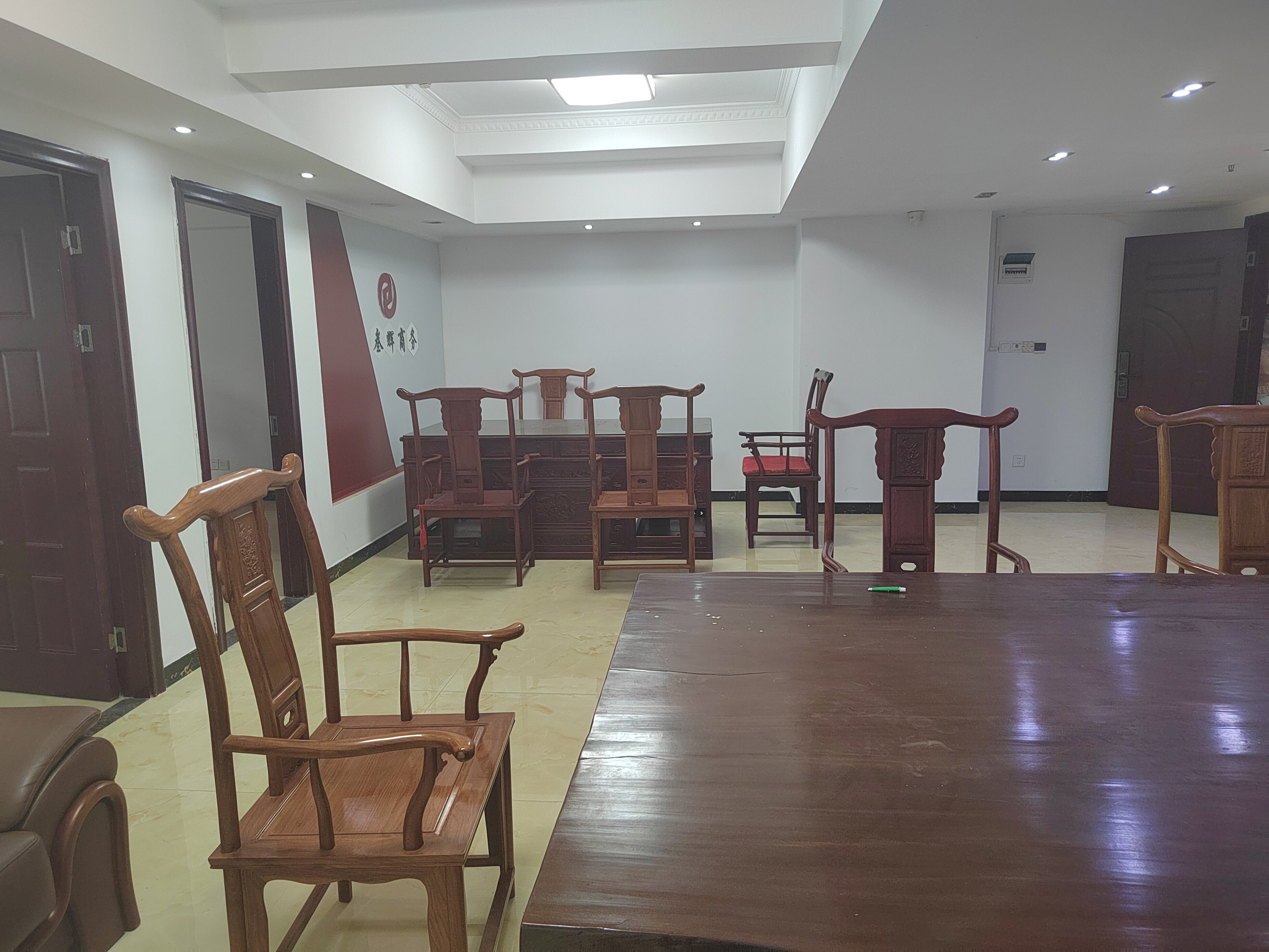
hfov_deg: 73.9
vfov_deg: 58.9
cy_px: 476
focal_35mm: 23
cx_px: 634
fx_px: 843
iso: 1056
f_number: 1.9
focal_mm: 5.52
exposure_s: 1/50
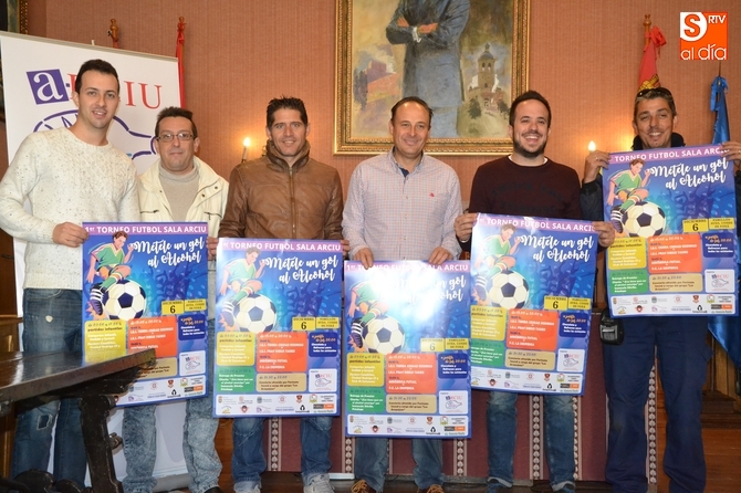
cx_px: 370
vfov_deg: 29.8
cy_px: 246
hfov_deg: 43.6
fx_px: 926
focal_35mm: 45
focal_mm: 30
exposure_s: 1/125
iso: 3200
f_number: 7.1
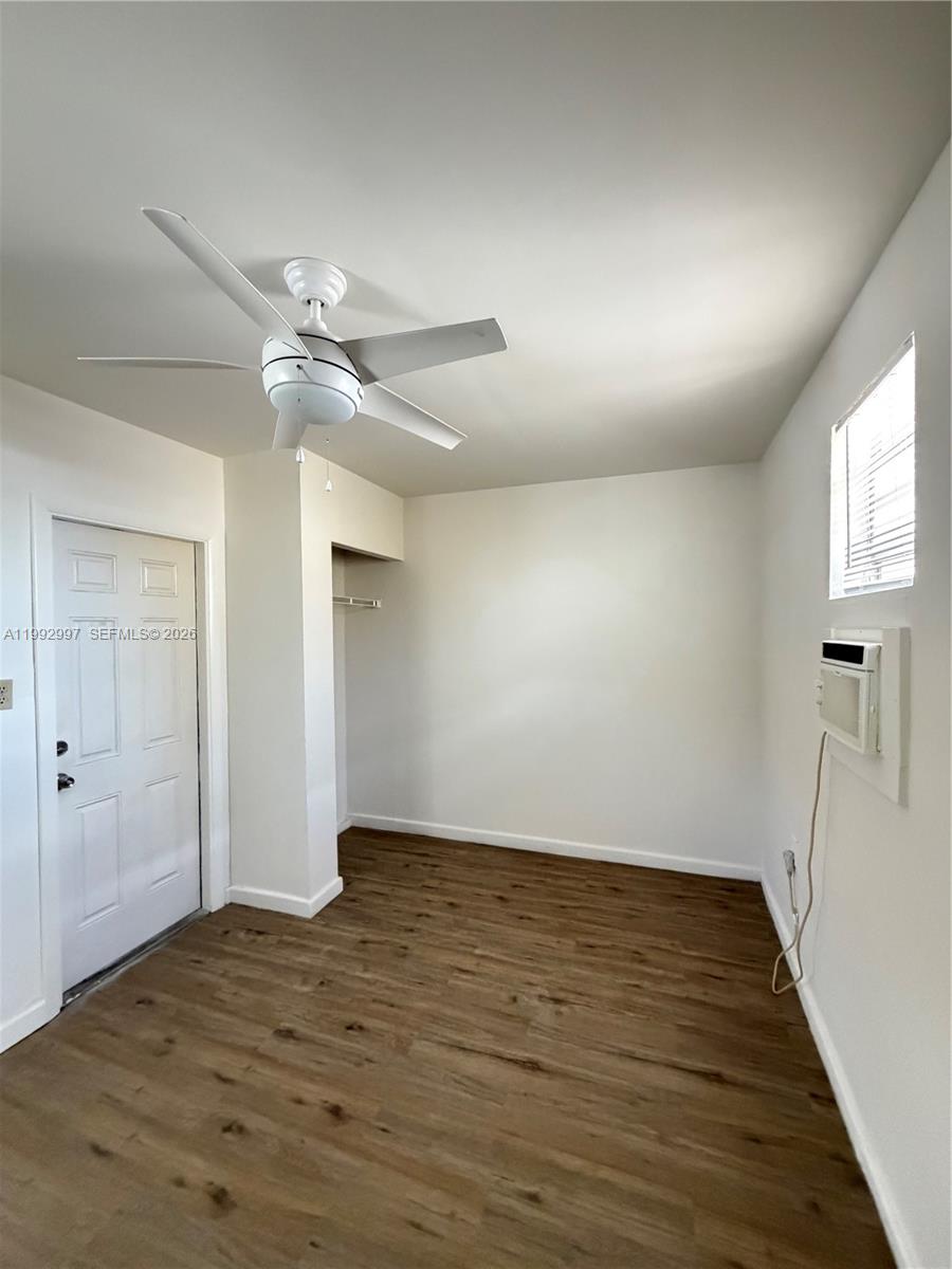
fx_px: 513
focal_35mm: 14
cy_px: 634
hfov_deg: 85.7
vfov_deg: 102.1
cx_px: 476
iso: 640
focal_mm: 2.22
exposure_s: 1/60
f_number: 2.2
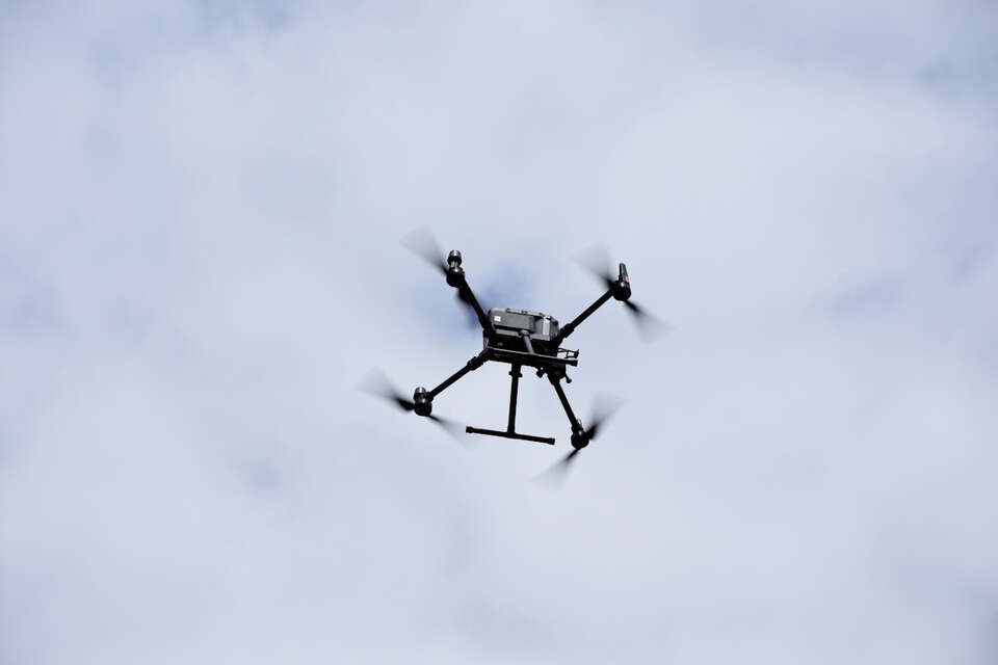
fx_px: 4366
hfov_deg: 13.0
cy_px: 332
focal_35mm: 158
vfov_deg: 8.7
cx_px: 499
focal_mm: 105
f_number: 9
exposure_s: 1/500
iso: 100
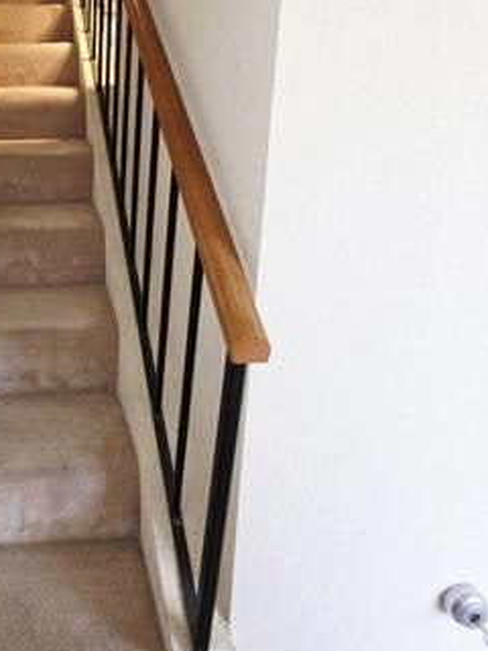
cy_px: 161
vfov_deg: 63.3
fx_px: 489
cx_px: 41
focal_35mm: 26
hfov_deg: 47.2
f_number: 1.9
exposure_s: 1/60.2
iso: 160
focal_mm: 2.2
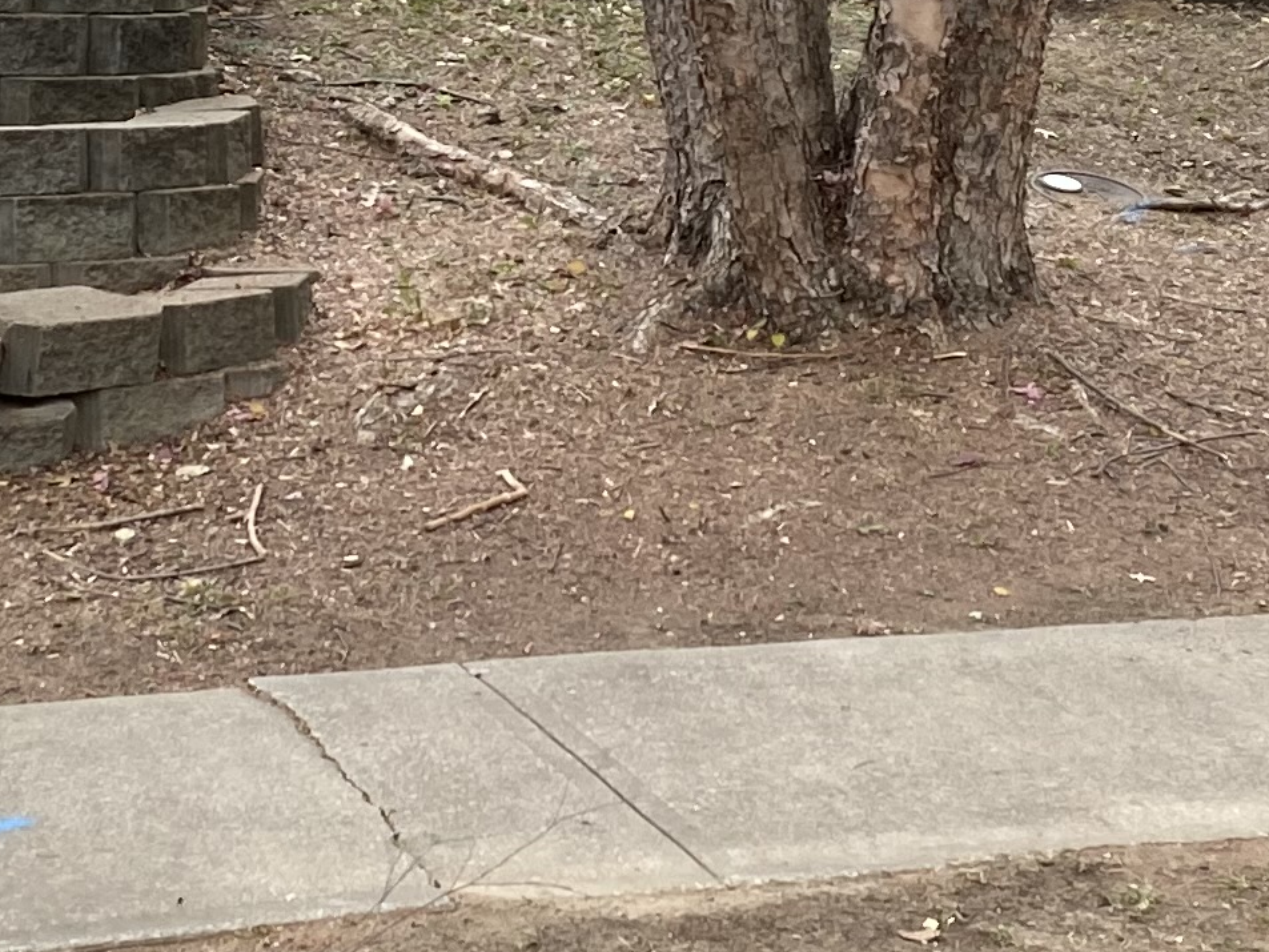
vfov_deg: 13.3
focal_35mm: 110
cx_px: 554
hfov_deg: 17.9
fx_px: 4033
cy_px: -8
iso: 32
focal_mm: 4.25
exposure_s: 1/203
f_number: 1.8
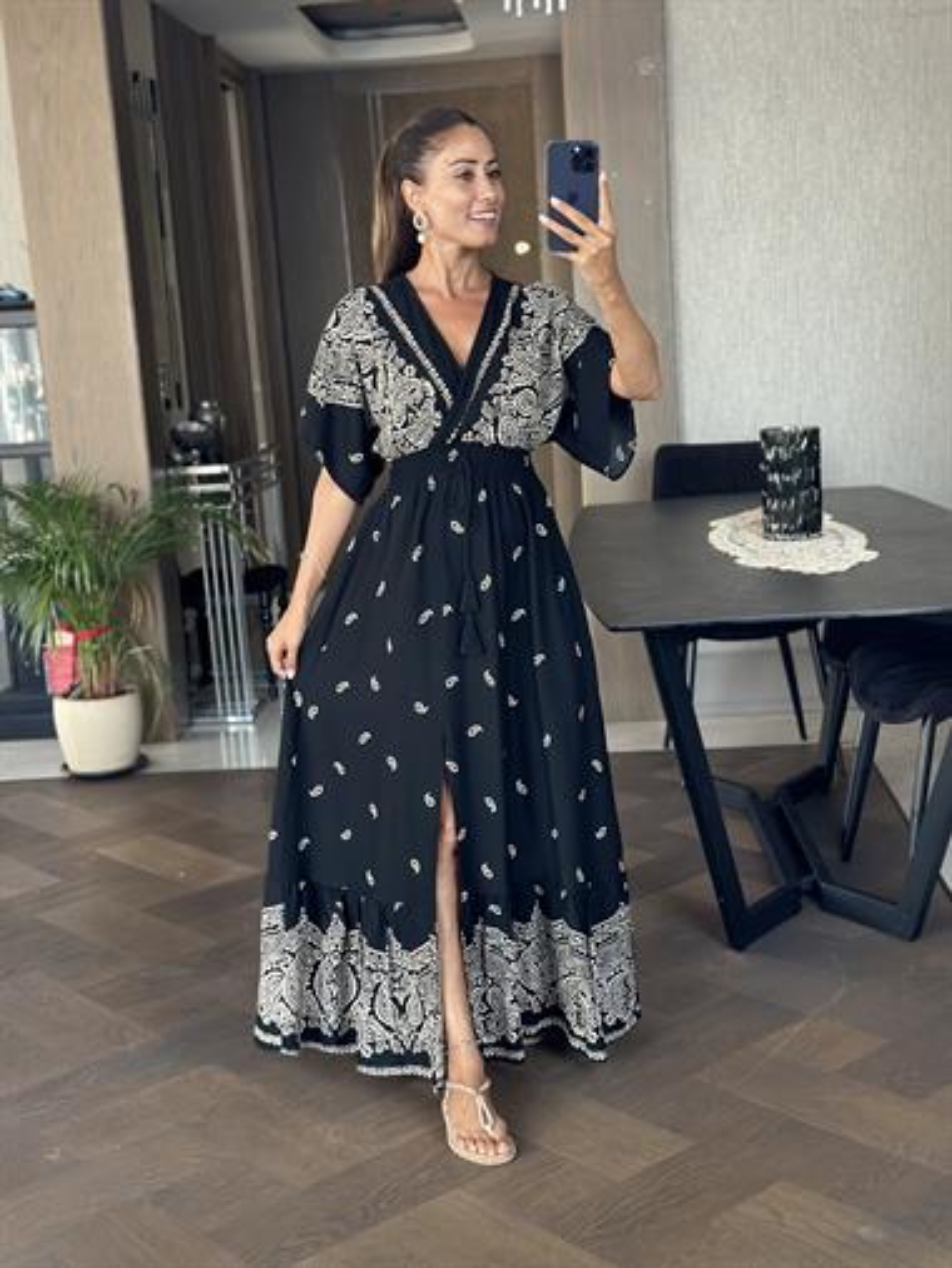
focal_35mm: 48
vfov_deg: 39.6
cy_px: 634
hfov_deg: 30.3
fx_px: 1759
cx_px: 476
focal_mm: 6.86
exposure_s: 1/60
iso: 200
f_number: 1.78
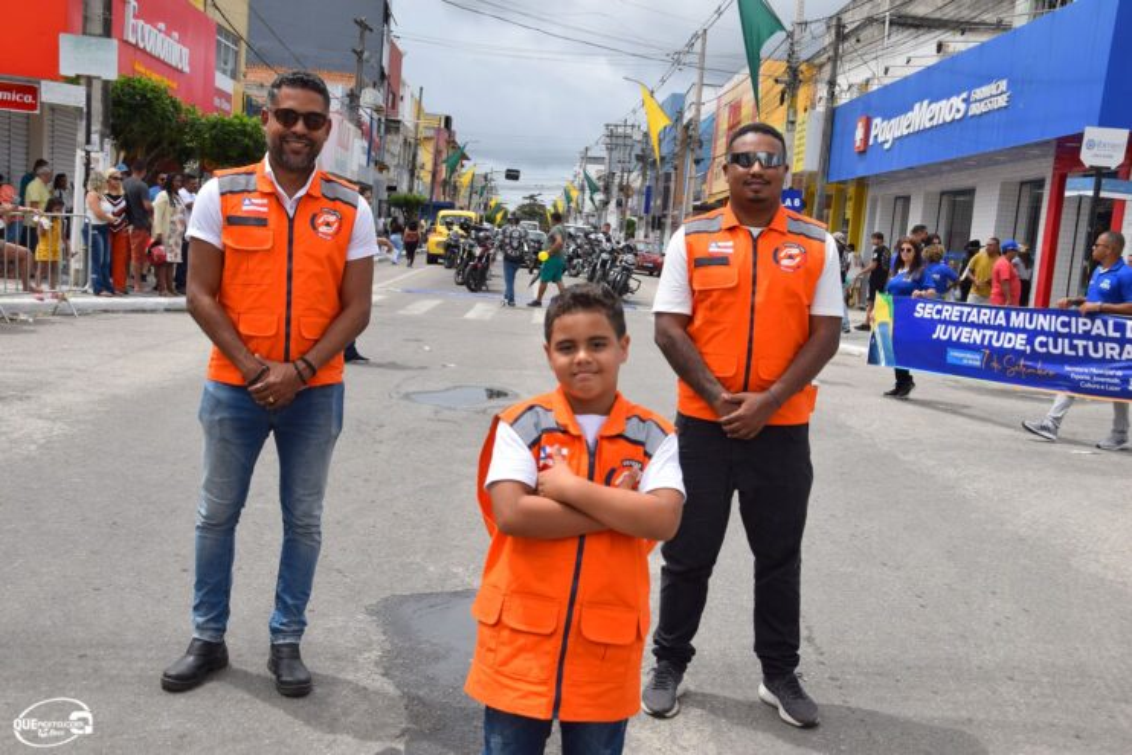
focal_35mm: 39
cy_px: 378
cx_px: 566
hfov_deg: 49.5
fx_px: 1226
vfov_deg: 34.2
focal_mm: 26
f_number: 10
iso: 200
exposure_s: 1/400
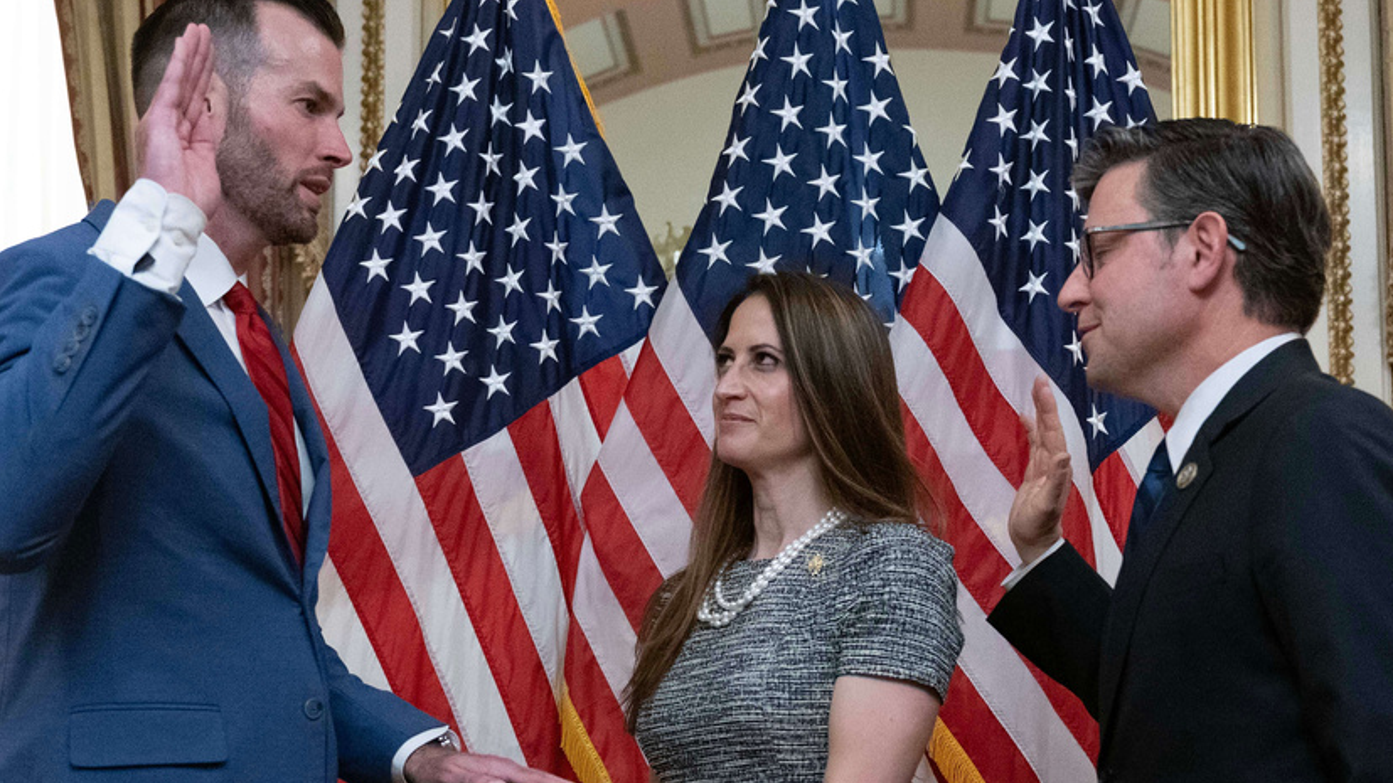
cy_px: 488
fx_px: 1773
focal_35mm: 48
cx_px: 714
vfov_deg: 24.8
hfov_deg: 42.9
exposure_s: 1/320
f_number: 3.5
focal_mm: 37
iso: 4000
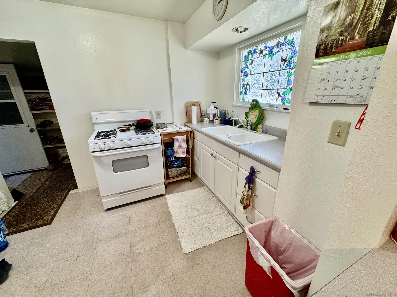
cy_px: 148
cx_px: 198
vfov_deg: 85.7
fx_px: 161
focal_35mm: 14
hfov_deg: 102.1
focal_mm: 2.22
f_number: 2.2
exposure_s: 1/120
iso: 250
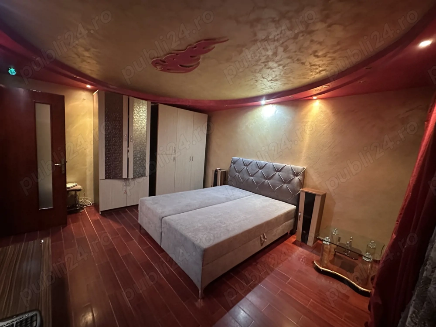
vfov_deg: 85.7
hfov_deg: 102.1
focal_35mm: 14
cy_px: 164
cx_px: 218
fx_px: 176
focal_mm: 2.22
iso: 800
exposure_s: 1/34
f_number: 2.2
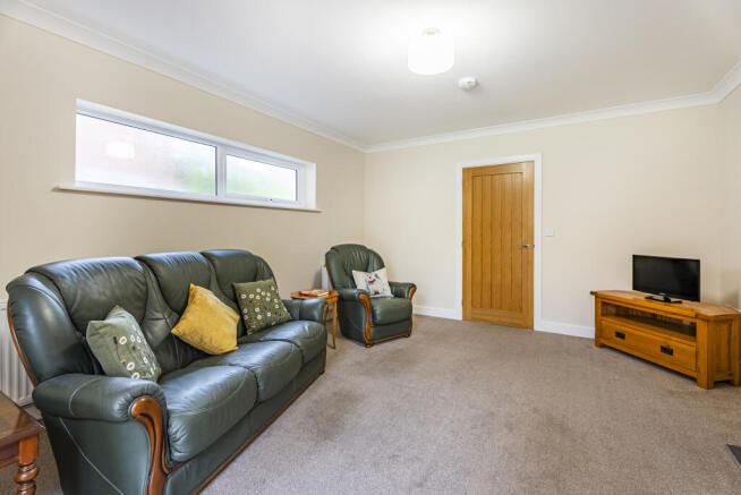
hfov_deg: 96.7
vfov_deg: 73.8
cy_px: 248
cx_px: 370
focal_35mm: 16
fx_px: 330
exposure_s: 1/20
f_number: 8
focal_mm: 16
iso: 640
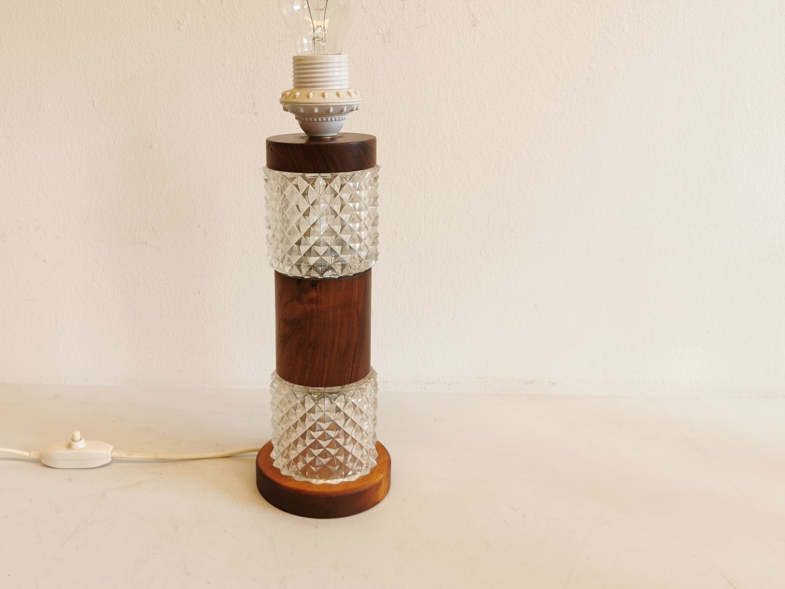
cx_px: 314
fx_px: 771
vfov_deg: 41.7
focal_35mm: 34
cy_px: 258
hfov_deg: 53.6
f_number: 1.6
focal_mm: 5.56
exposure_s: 1/106
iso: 50
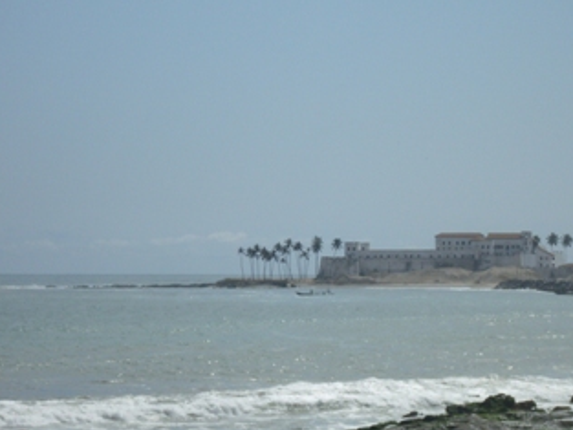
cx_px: 357
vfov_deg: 9.1
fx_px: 2699
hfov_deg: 12.1
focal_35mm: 163
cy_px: 234
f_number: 5.2
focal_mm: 18.9
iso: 80
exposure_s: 1/1000
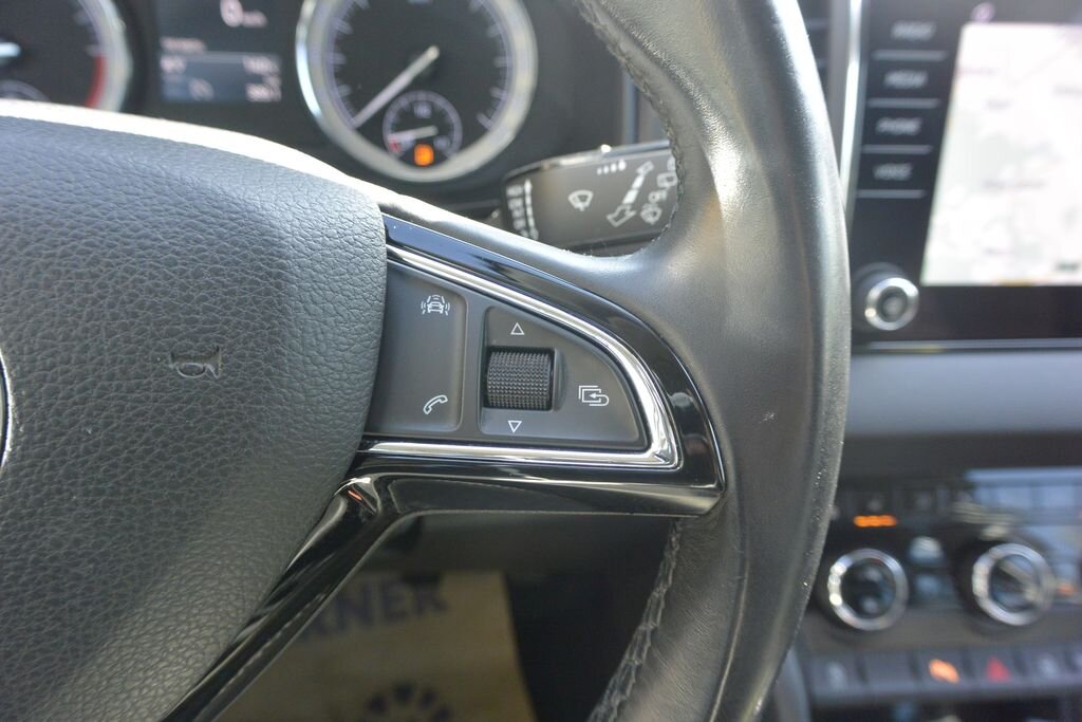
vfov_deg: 47.9
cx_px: 541
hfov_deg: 67.4
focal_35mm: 27
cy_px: 361
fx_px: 812
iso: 360
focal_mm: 10
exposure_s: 1/125
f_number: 3.5
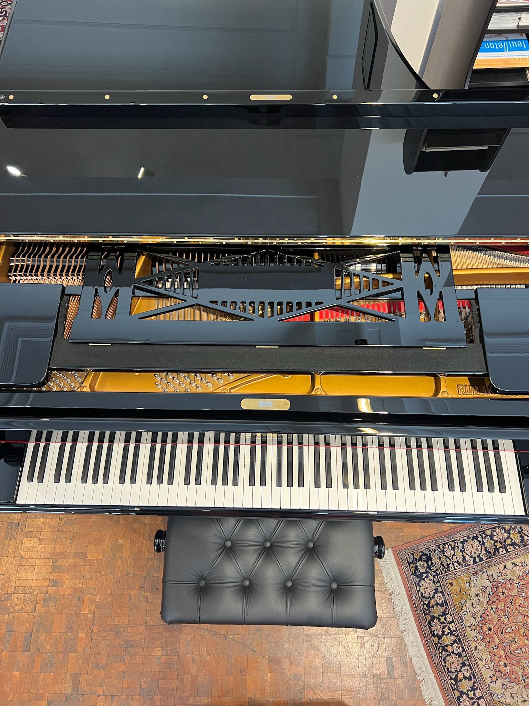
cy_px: 353
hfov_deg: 53.1
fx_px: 530
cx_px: 264
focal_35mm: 26
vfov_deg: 67.3
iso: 125
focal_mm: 5.7
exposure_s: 1/50
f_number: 1.5
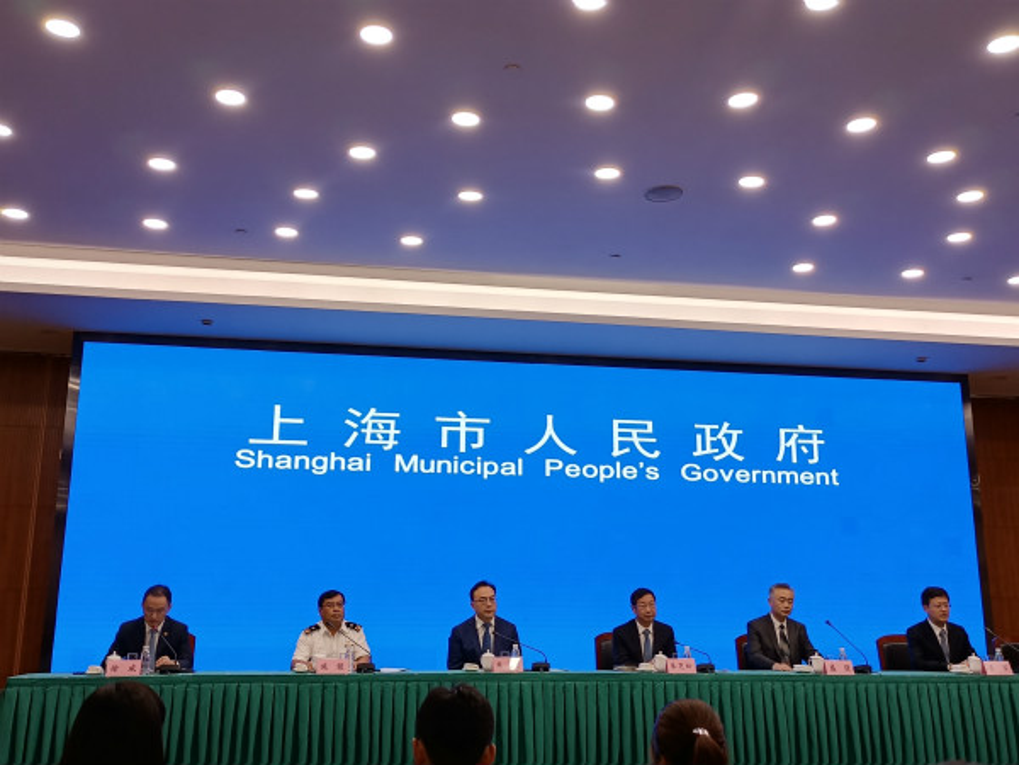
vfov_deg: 39.7
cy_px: 382
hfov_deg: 51.4
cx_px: 510
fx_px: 1060
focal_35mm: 36
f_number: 1.8
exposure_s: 1/50
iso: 163
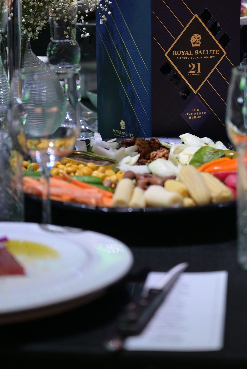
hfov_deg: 12.7
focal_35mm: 108
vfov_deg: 18.8
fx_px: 1110
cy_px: 90
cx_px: 181
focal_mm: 70
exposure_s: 1/125
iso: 1600
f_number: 2.8
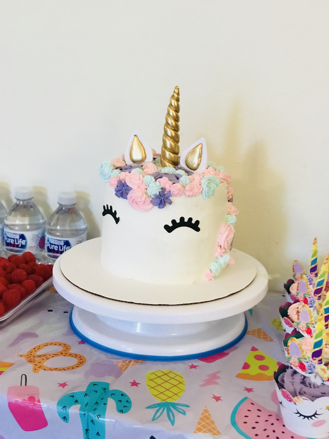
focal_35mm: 57
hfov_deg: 25.7
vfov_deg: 33.8
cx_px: 164
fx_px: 722
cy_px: 220
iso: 250
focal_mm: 6.6
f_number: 2.8
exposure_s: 1/60
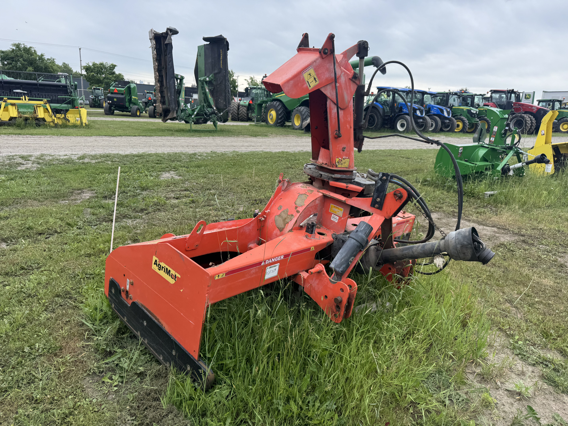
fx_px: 394
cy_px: 213
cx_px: 284
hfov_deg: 71.6
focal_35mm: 24
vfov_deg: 56.8
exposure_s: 1/1112
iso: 80
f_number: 1.78
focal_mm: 6.76
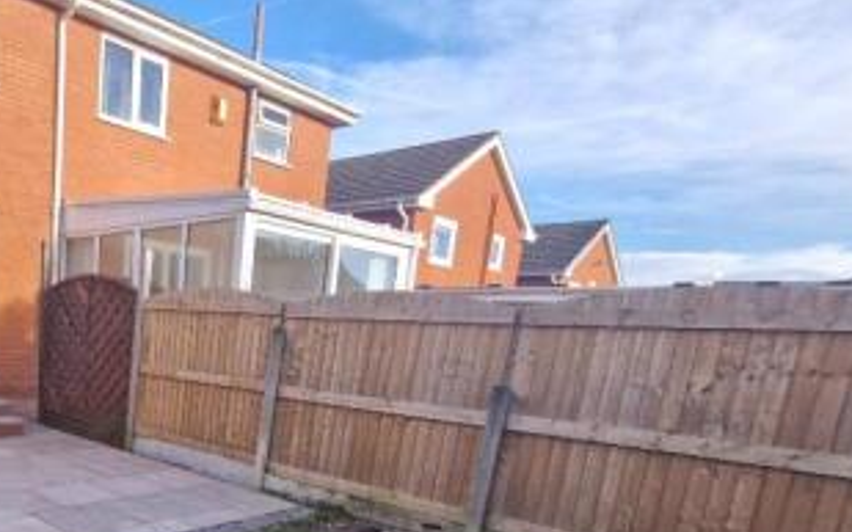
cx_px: 142
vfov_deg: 44.0
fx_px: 604
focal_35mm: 26
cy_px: 464
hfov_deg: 62.9
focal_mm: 1.74
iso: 50
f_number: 2.2
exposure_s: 1/428
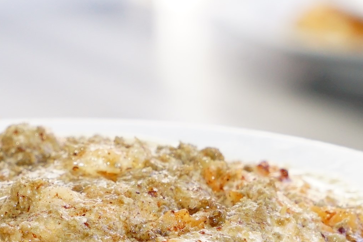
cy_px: 238
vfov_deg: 4.3
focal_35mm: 322
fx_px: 3246
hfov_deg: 6.4
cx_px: 65
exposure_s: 1/160
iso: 640
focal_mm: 83
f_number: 8
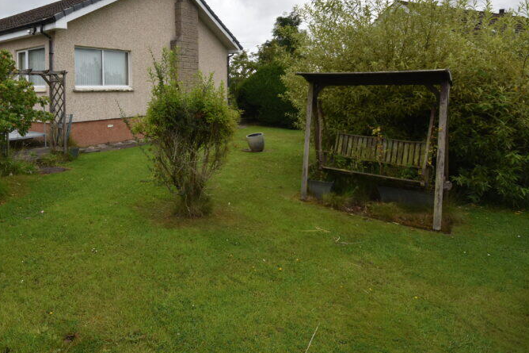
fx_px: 338
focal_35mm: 23
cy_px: 90
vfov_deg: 52.7
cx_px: 132
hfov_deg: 71.0
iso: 200
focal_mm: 10
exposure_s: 1/250
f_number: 8
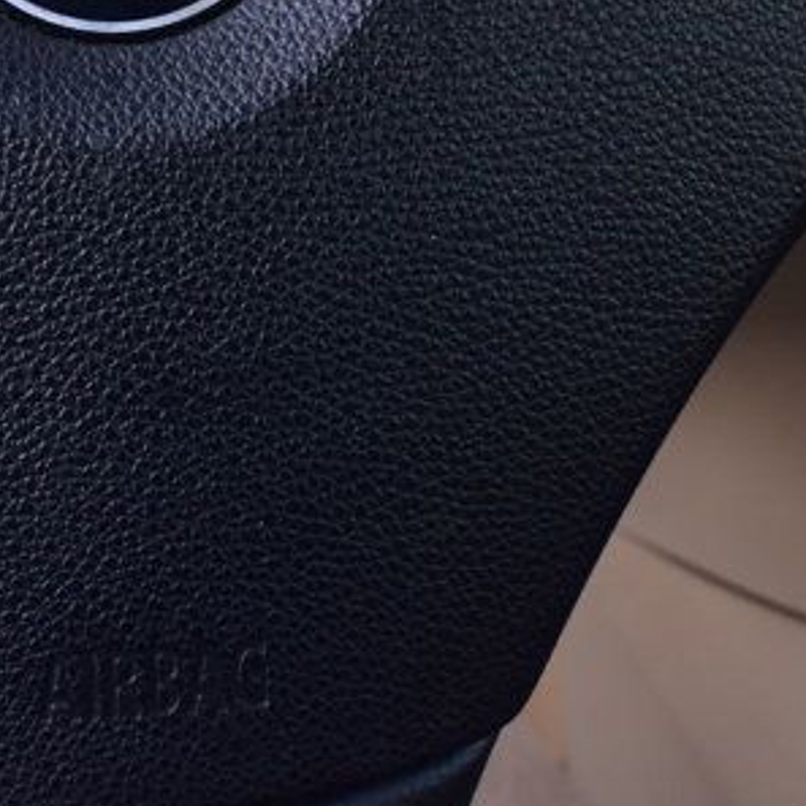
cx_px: 76
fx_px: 2081
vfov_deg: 21.0
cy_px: -52
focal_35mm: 79
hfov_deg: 21.4
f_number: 7.1
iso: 400
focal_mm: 18
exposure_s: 1/40
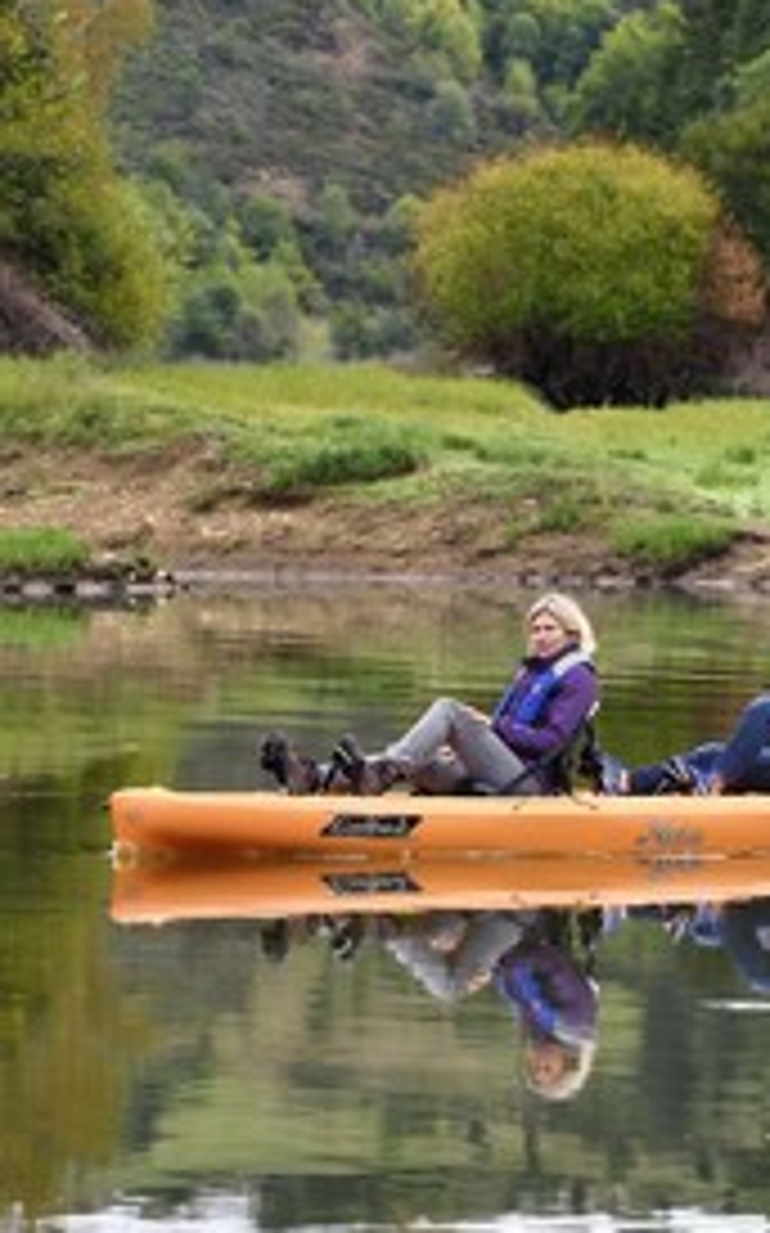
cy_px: 612
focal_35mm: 258
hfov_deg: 5.1
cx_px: 369
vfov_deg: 8.1
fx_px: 8672
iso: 400
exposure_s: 1/250
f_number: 9
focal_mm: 165
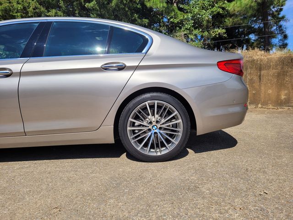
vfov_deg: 53.1
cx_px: 146
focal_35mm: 26
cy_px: 110
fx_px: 220
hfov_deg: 67.3
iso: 40
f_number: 1.8
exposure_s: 1/3345
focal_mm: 5.4
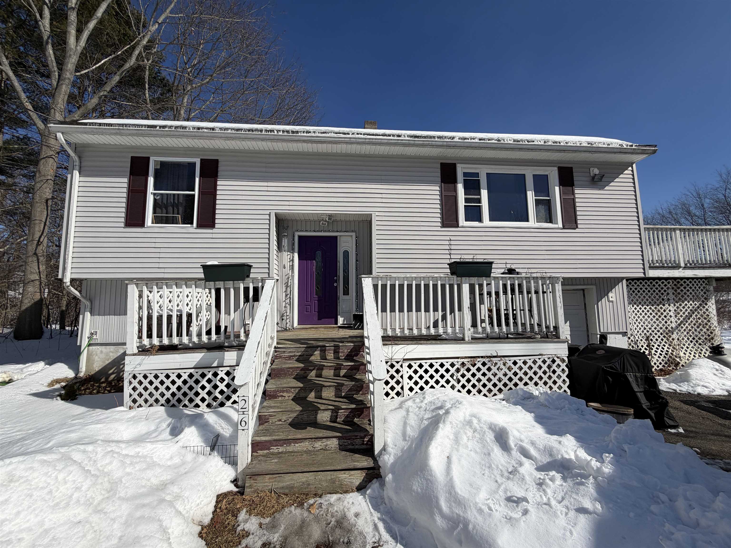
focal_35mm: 14
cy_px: 274
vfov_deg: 85.7
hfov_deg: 102.1
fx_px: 296
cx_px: 366
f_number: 2.2
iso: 20
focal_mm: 2.22
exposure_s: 1/1848
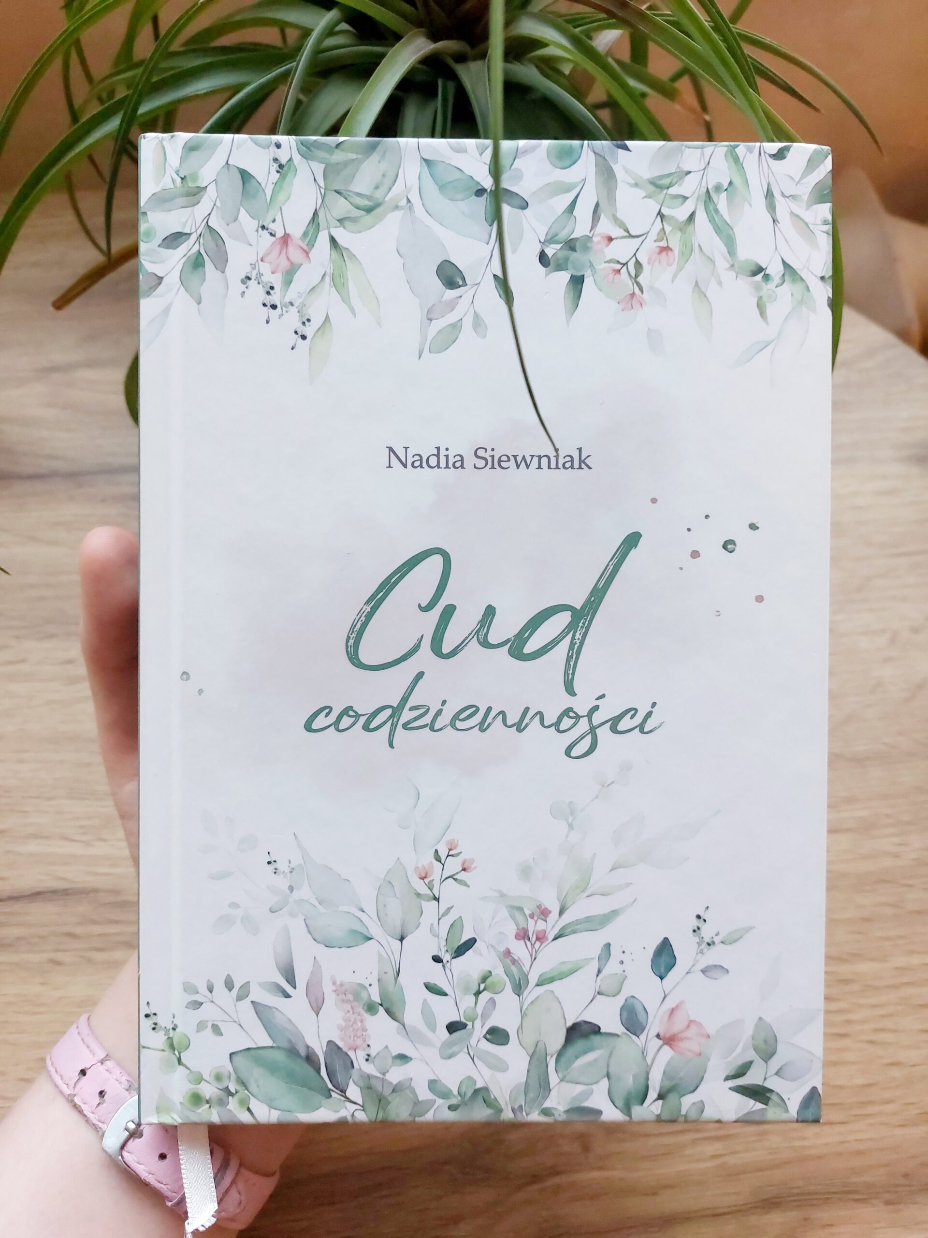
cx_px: 464
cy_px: 619
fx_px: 858
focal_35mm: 24
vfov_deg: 71.6
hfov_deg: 56.8
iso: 250
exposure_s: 1/120
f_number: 1.8
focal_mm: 5.23
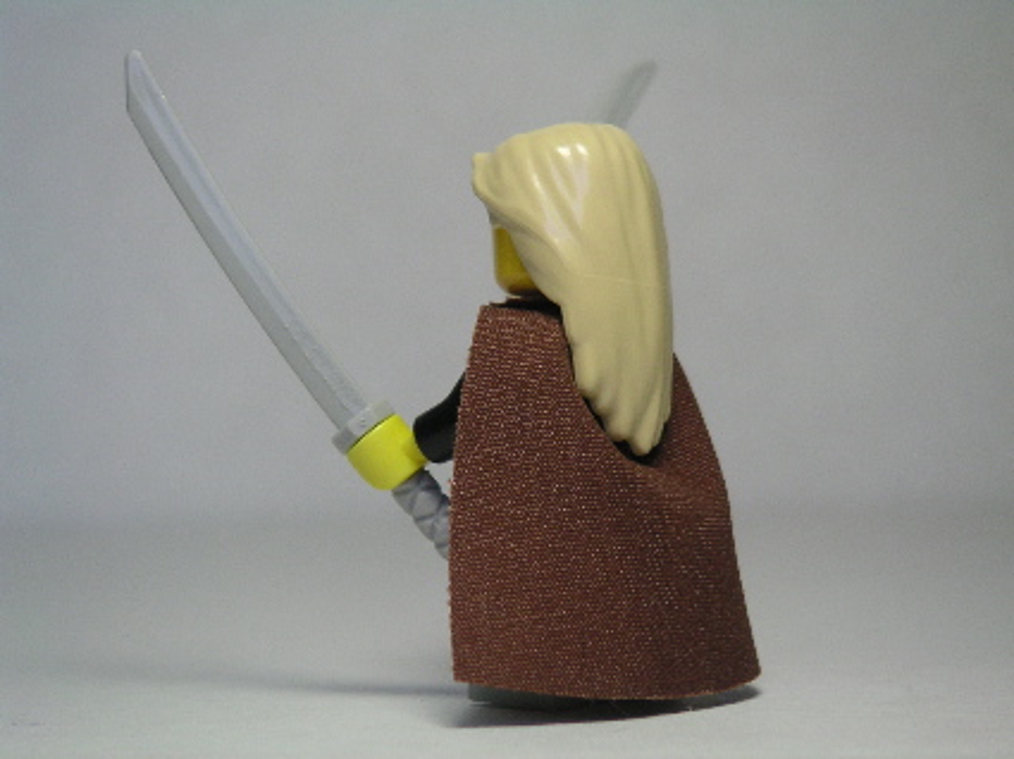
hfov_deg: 18.4
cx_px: 507
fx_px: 3132
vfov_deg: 13.8
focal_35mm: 107
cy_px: 380
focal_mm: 16.5
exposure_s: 1/90
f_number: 3.6
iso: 80
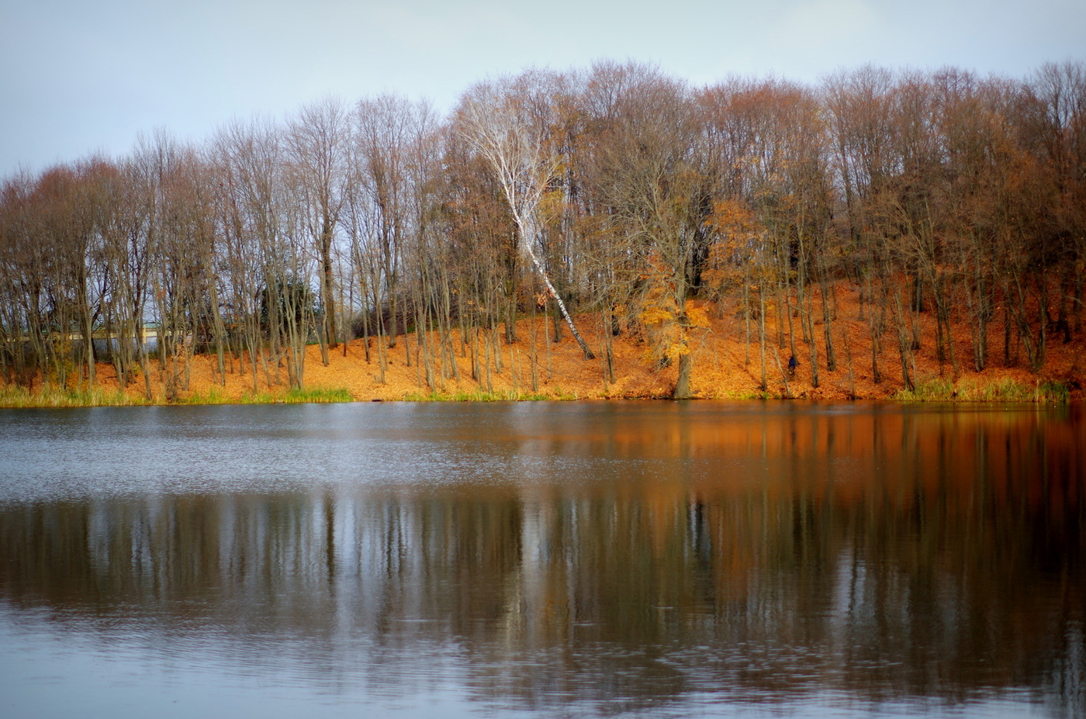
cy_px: 360
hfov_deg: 27.0
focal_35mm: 75
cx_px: 543
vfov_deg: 18.1
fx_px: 2258
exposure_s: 1/640
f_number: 1.8
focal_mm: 50
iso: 100
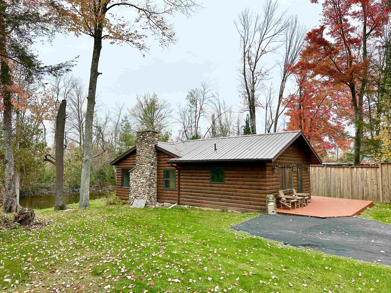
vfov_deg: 56.8
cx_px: 196
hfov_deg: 71.6
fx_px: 271
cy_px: 146
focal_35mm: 24
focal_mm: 6.86
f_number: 1.78
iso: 80
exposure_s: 1/1412
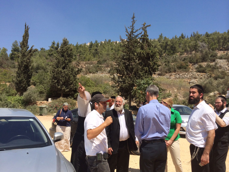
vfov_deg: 46.8
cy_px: 86
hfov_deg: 60.0
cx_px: 114
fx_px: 198
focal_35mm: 30
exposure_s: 1/2415
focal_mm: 4.12
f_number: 2.2
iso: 40
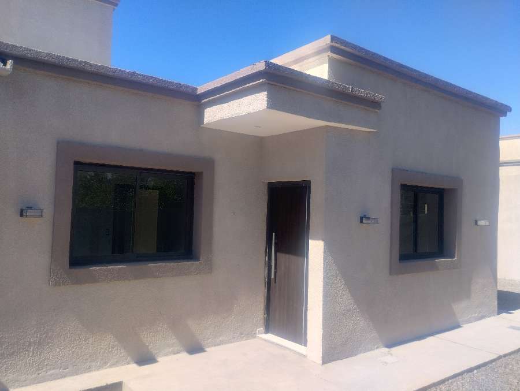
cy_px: 196
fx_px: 421
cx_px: 260
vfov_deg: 49.8
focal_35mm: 28
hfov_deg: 63.4
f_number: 1.8
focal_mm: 4.27
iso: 100
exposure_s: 1/560
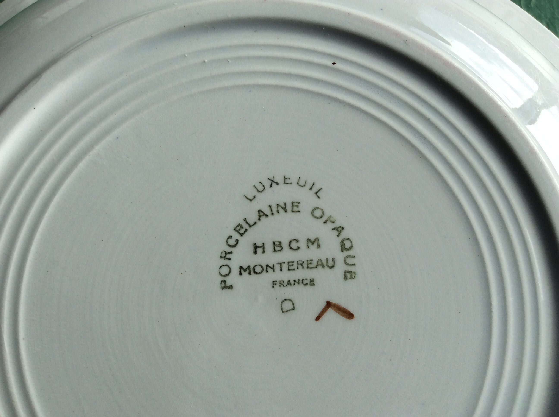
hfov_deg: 56.9
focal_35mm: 32
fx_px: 516
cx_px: 280
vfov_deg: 44.1
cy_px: 208
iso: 32
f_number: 2.4
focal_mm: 3.3
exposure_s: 1/364
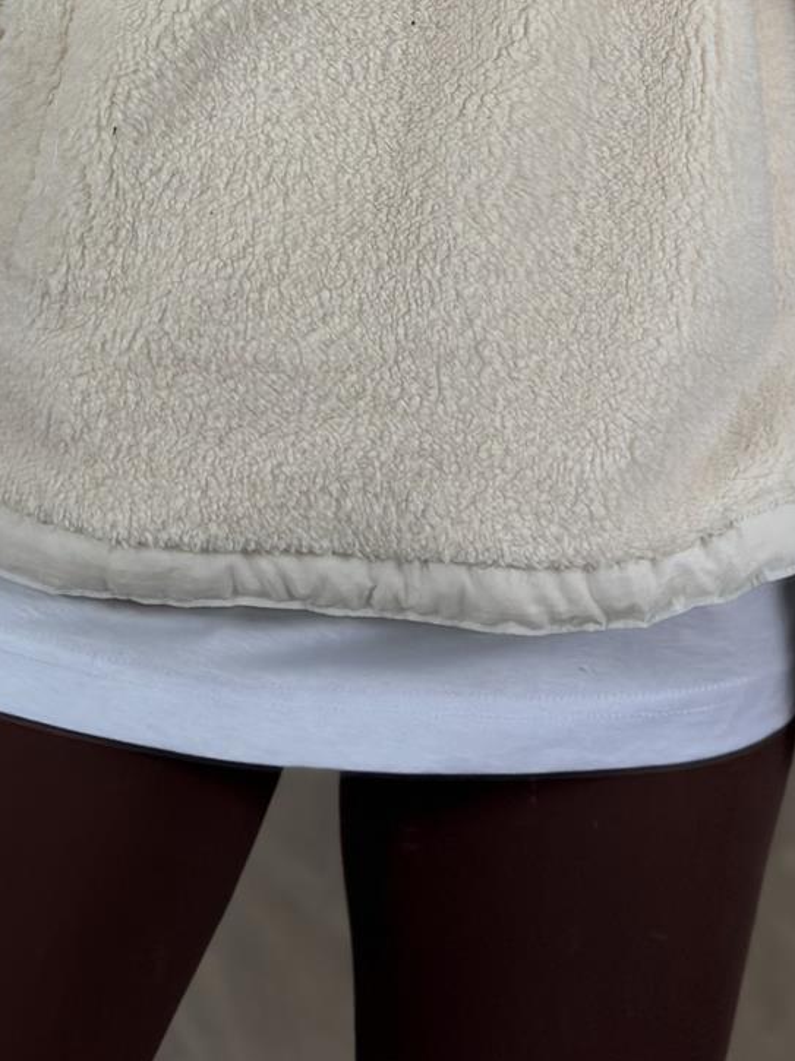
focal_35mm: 106
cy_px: -82
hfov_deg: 14.0
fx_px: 3249
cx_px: 422
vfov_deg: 17.9
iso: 80
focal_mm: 6.86
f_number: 1.78
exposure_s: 1/426
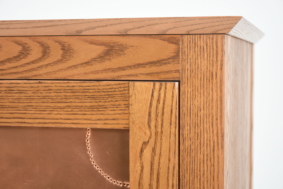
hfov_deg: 26.0
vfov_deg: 17.5
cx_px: 142
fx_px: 614
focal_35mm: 78
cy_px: 94
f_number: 7.1
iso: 200
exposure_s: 1/125
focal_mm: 52
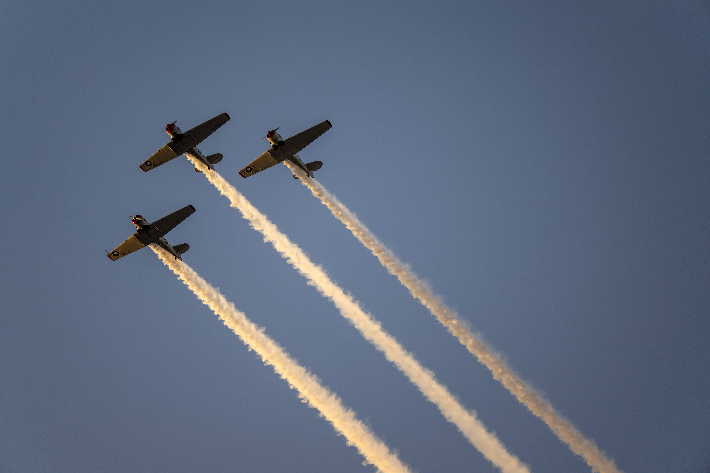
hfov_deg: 10.3
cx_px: 355
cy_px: 236
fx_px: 3944
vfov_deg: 6.9
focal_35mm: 200
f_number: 2.8
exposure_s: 1/1250
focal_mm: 200
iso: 200
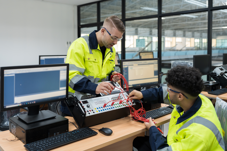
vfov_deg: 37.9
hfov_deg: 54.4
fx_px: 221
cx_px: 114
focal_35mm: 35
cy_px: 76
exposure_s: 1/250
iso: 1000
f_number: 2.5
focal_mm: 35
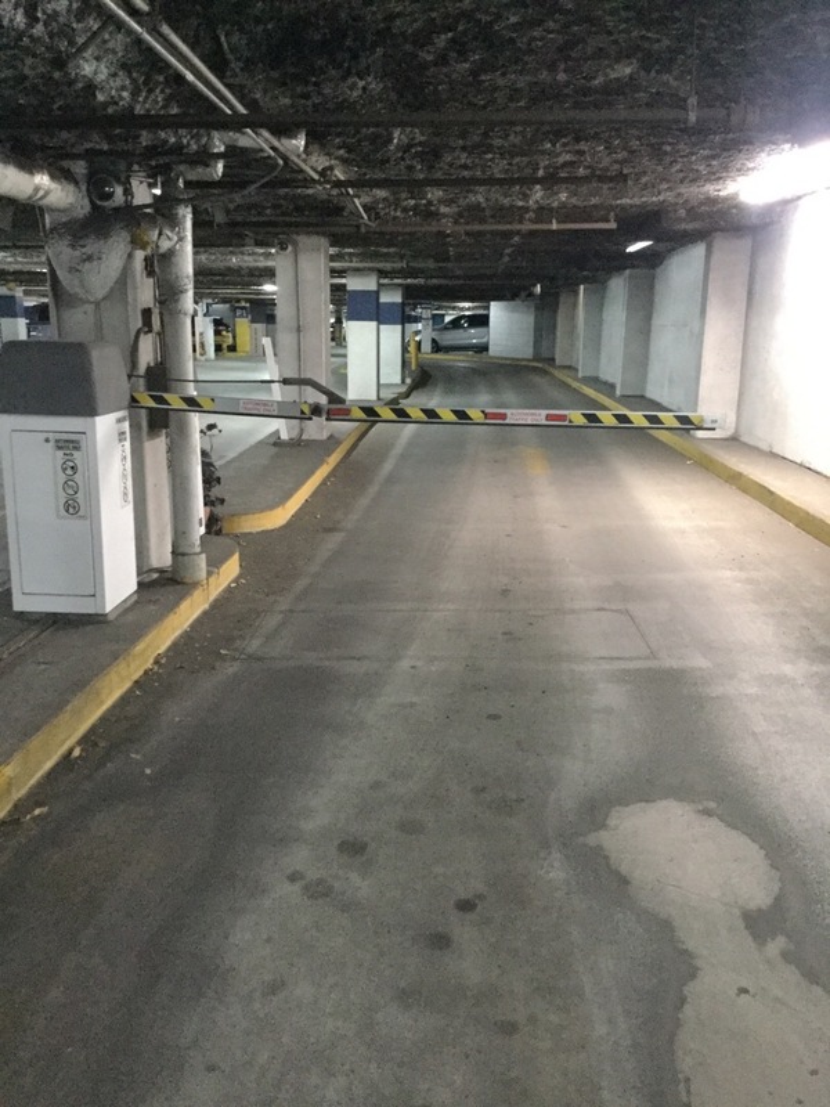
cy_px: 554
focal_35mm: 31
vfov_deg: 58.4
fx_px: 991
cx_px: 415
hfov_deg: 45.4
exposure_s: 1/15
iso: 320
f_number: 2.4
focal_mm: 3.3
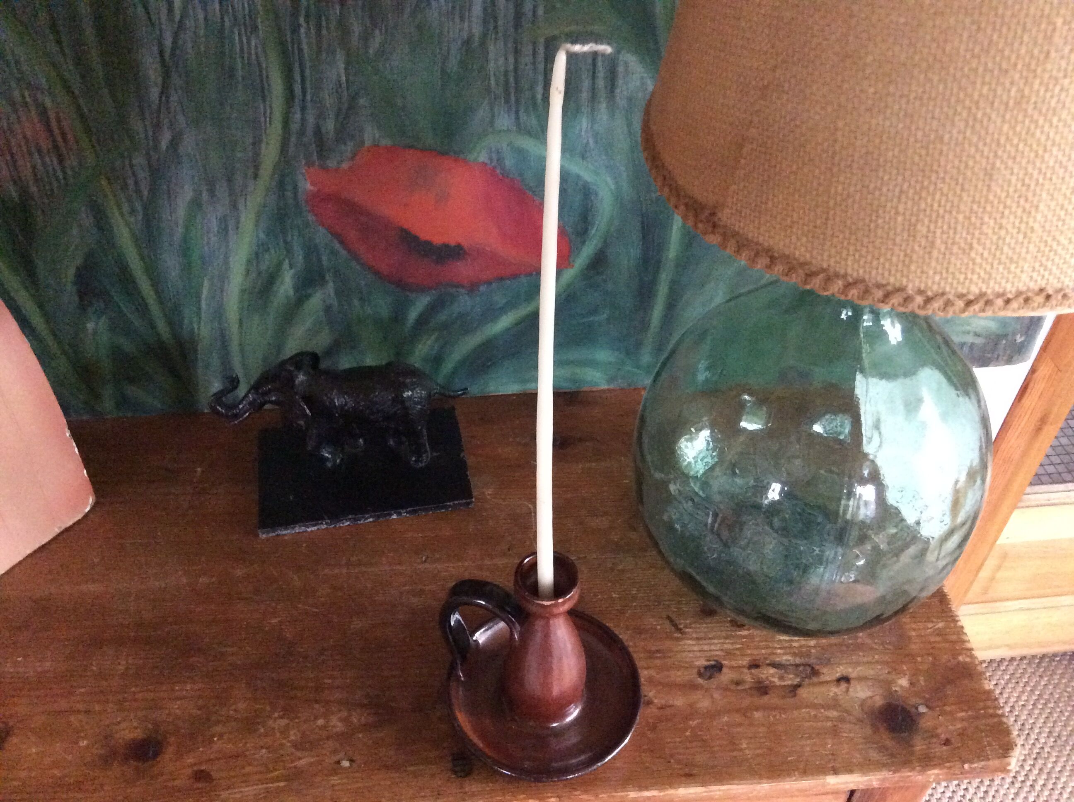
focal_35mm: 32
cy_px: 401
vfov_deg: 44.1
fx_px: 991
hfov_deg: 56.9
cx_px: 537
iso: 500
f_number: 2.4
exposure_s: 1/17
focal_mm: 3.3
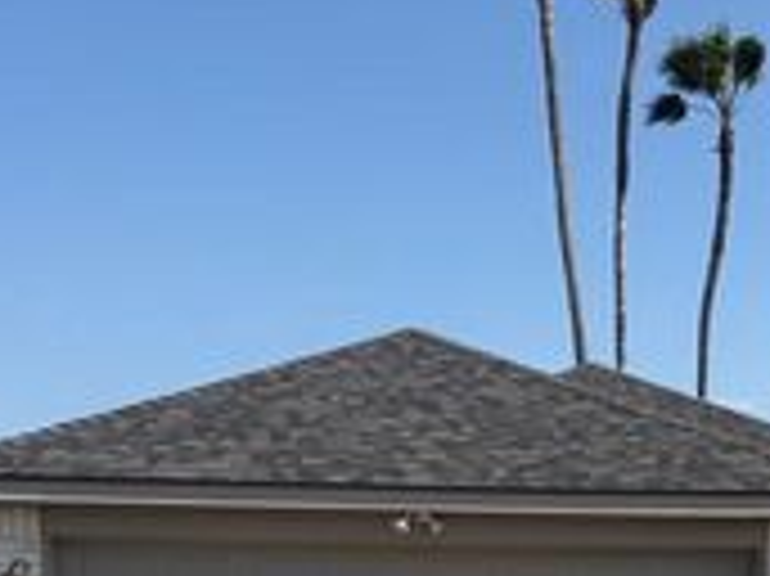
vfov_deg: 18.5
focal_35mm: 76
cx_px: 599
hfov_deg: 25.3
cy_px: 650
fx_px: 1689
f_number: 1.6
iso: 50
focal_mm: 5.96
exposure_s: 1/4065
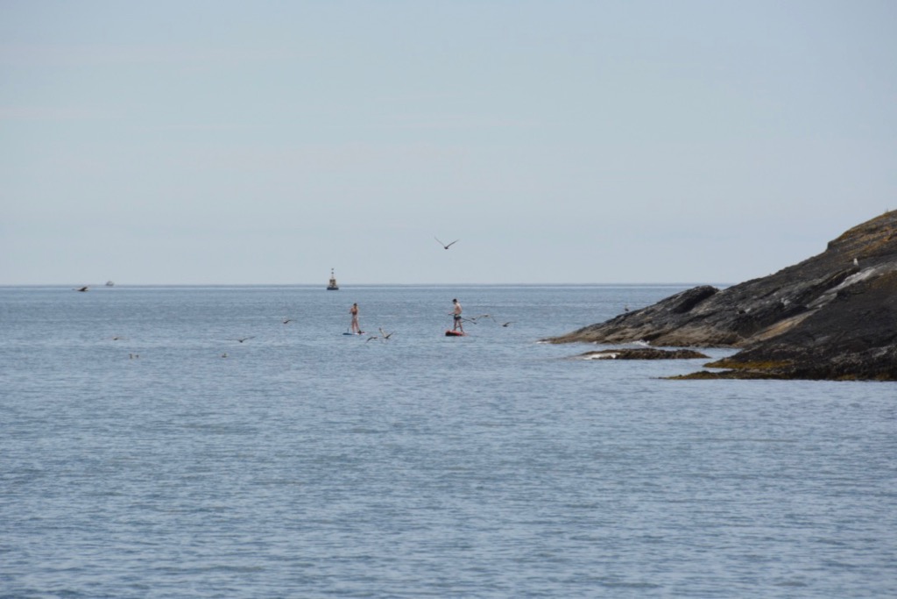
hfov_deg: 6.9
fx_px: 7476
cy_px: 300
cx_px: 448
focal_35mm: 300
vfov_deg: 4.6
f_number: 8
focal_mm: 200
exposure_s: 1/3200
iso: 800
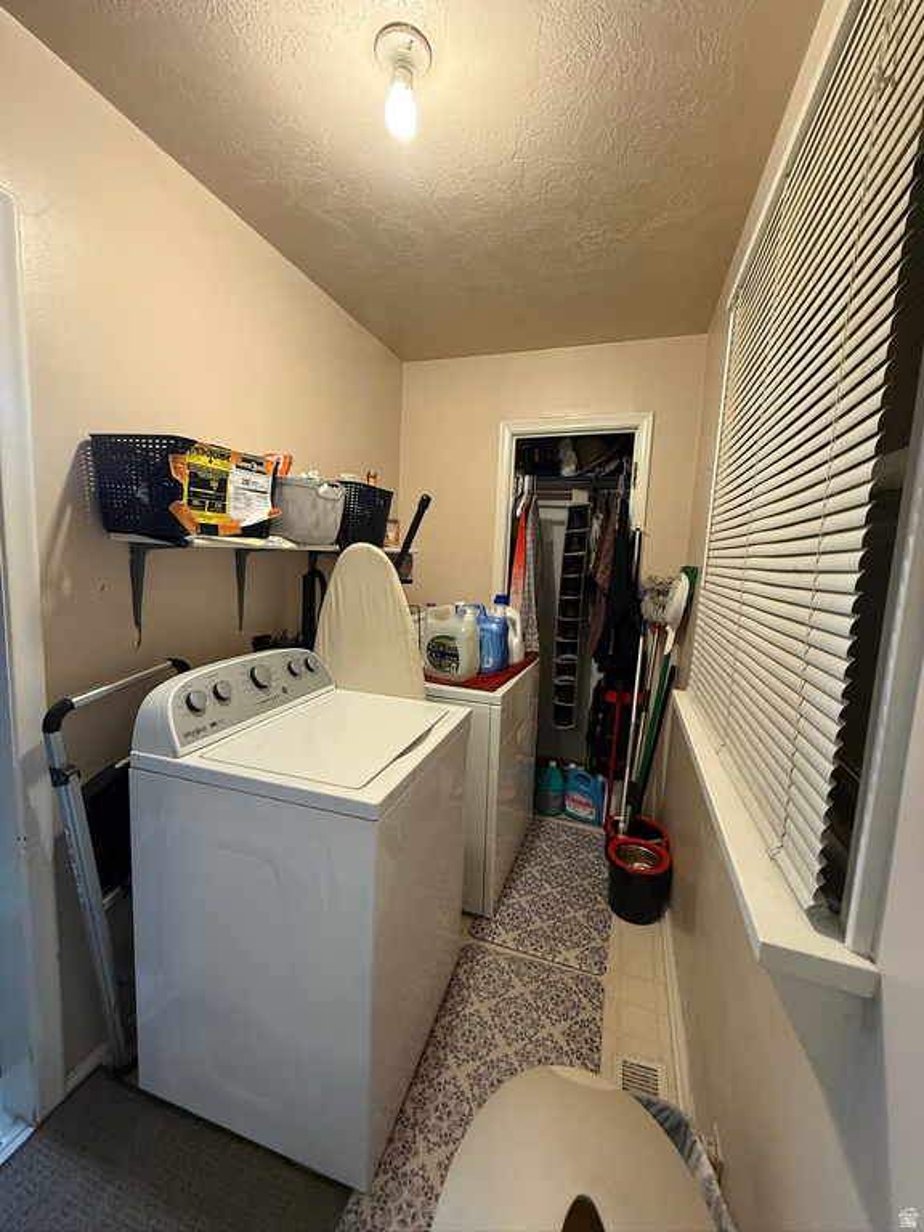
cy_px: 616
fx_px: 498
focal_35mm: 14
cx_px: 462
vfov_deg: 102.1
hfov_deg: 85.7
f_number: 2.2
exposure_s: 1/60
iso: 500
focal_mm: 2.22
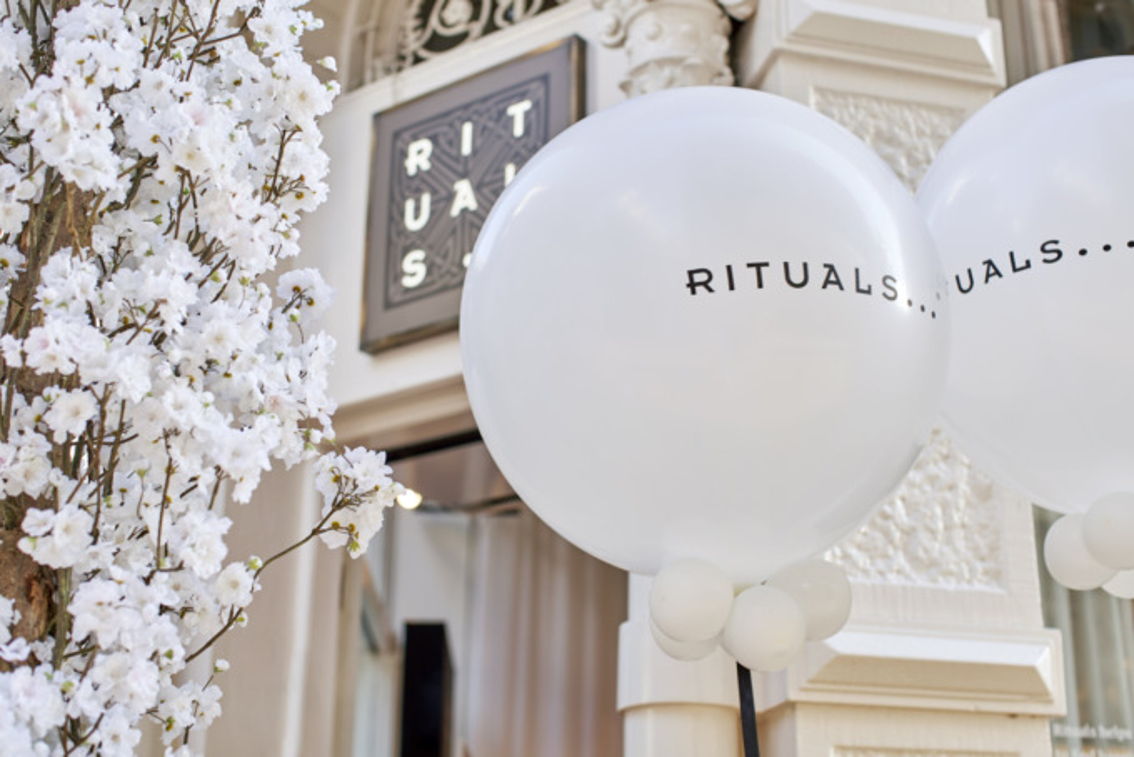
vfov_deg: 27.0
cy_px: 378
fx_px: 1576
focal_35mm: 50
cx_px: 567
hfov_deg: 39.6
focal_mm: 50
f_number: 3.5
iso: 100
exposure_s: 1/100
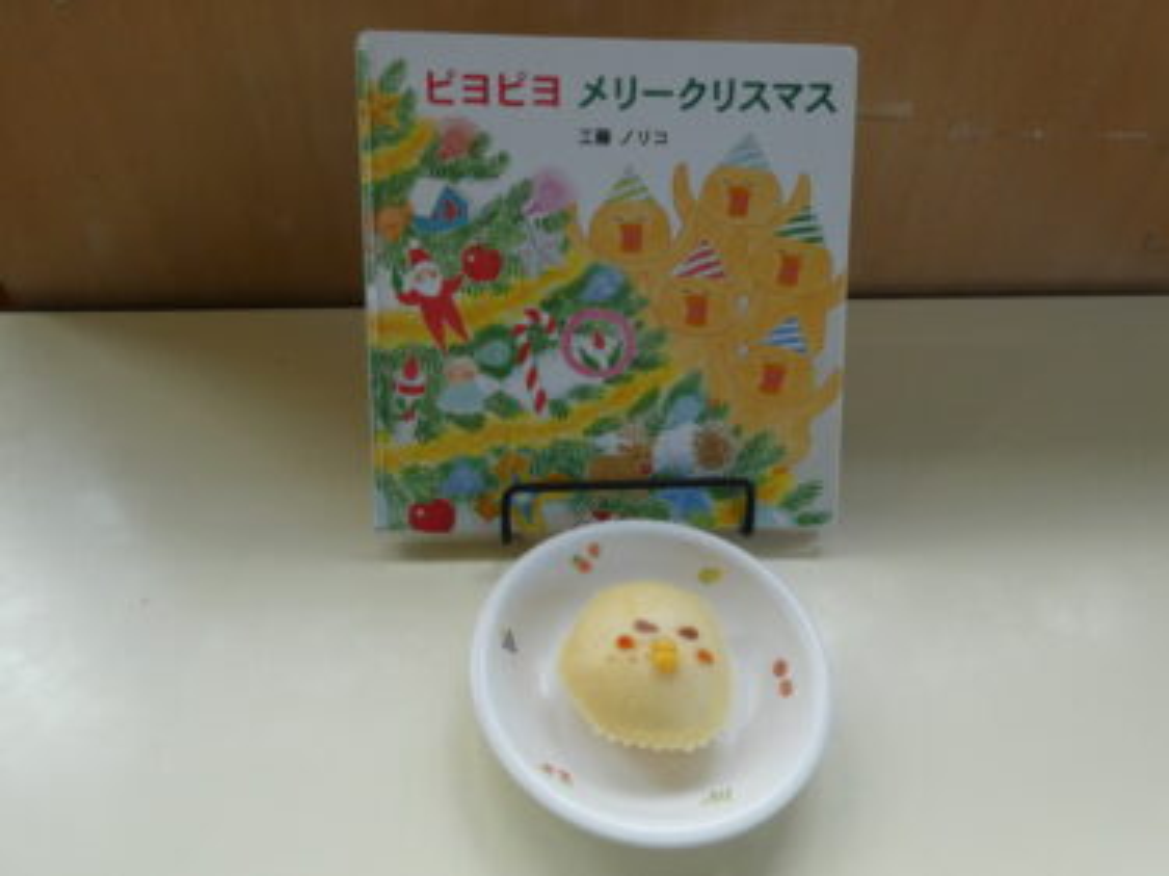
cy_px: 438
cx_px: 584
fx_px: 675
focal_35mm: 20
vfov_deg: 65.9
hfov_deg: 81.8
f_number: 7.1
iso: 400
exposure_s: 1/60
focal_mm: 3.6
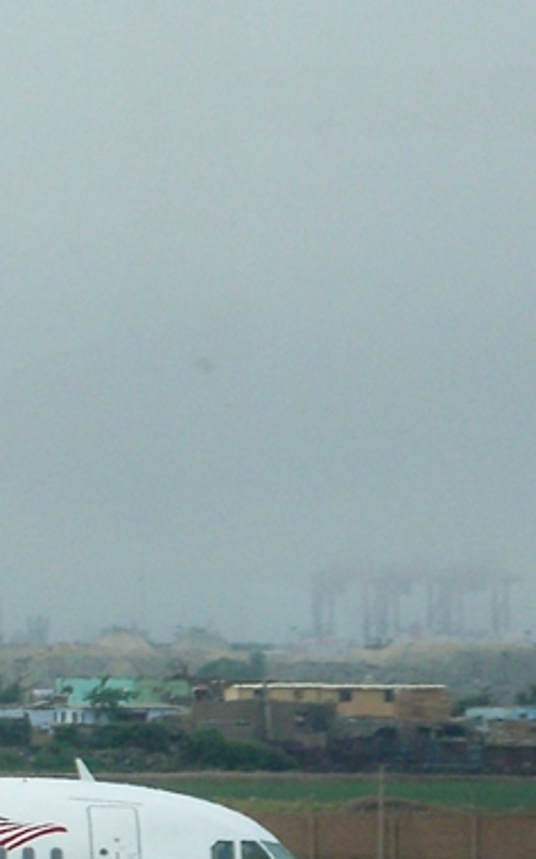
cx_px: -658
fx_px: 12149
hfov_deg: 2.5
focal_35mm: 519
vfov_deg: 4.0
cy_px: 825
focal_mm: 24
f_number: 3.6
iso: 80
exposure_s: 1/1000
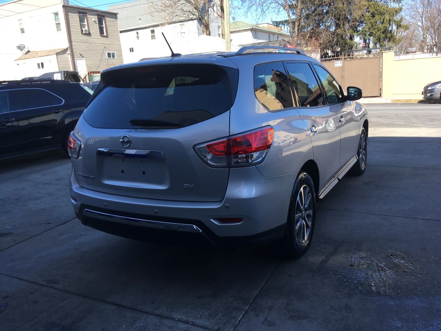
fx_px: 369
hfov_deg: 61.7
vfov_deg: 48.2
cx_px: 220
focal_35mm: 29
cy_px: 166
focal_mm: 4.15
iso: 25
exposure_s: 1/481
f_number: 2.2
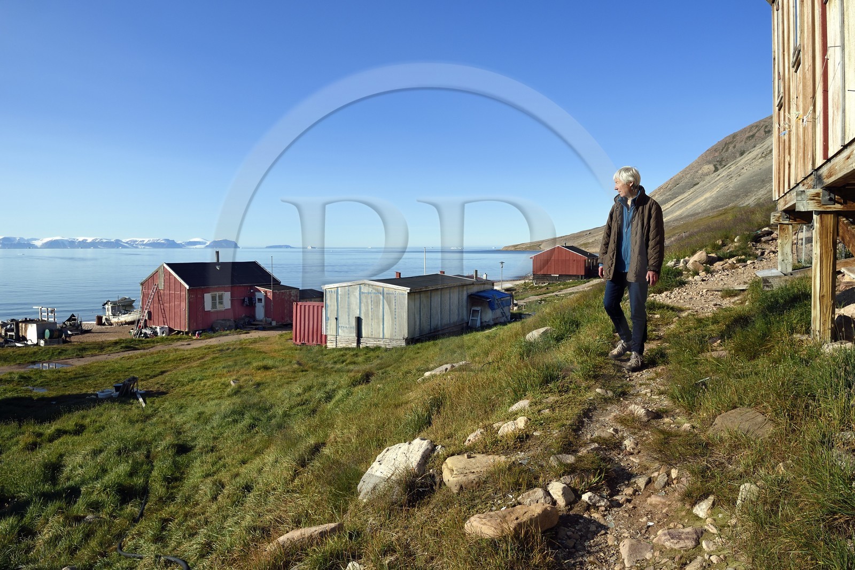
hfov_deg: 73.8
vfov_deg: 53.1
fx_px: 570
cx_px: 428
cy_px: 285
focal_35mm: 24
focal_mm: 24
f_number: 10
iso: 200
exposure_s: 1/400
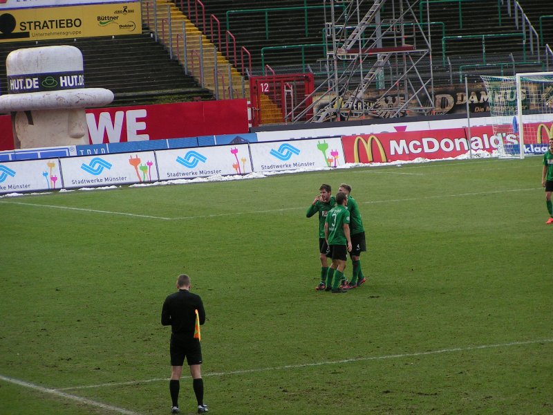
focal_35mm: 226
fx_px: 3610
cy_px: 208
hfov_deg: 8.8
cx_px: 276
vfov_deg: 6.6
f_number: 3.5
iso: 80
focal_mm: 34.5
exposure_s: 1/200
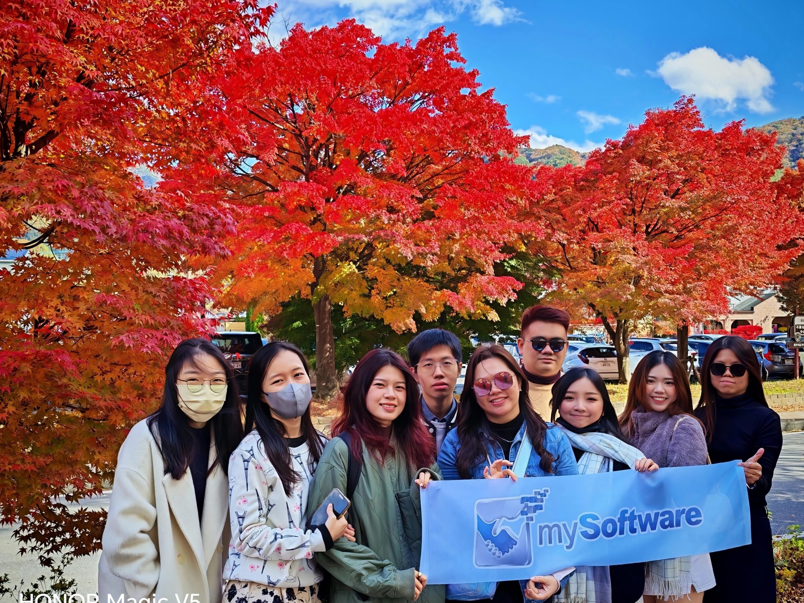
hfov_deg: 49.0
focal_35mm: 38
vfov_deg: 37.7
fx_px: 883
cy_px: 317
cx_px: 413
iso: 50
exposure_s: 1/560
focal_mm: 5.4
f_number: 1.6
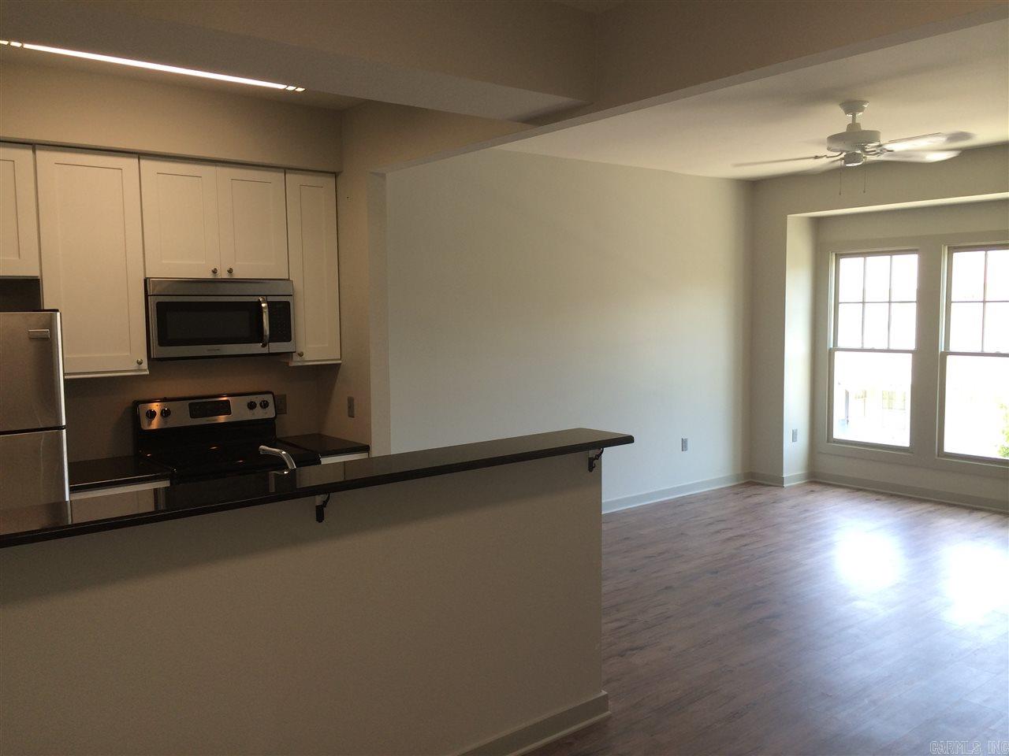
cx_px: 504
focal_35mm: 30
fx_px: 874
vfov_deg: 46.8
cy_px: 378
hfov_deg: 60.0
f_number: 2.2
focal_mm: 4.12
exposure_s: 1/60
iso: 40
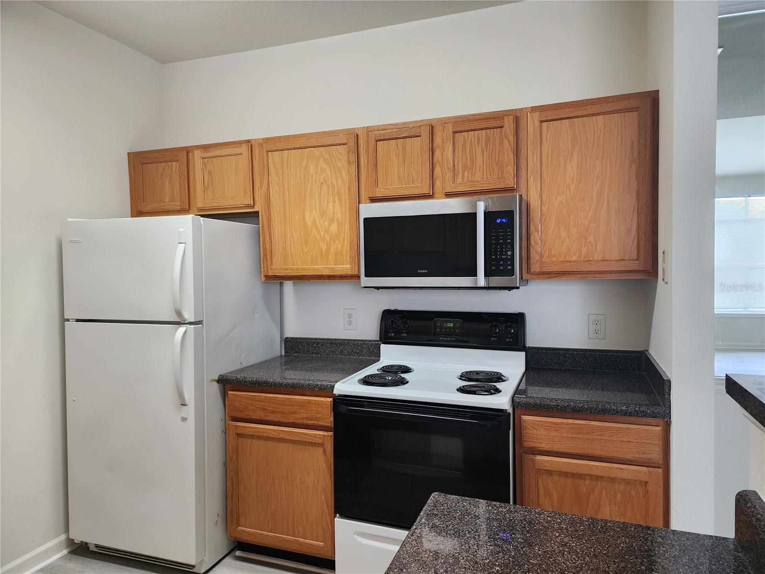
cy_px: 287
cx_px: 382
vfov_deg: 58.9
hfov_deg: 73.9
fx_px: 508
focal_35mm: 23
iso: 320
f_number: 1.8
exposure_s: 1/120
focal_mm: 6.4
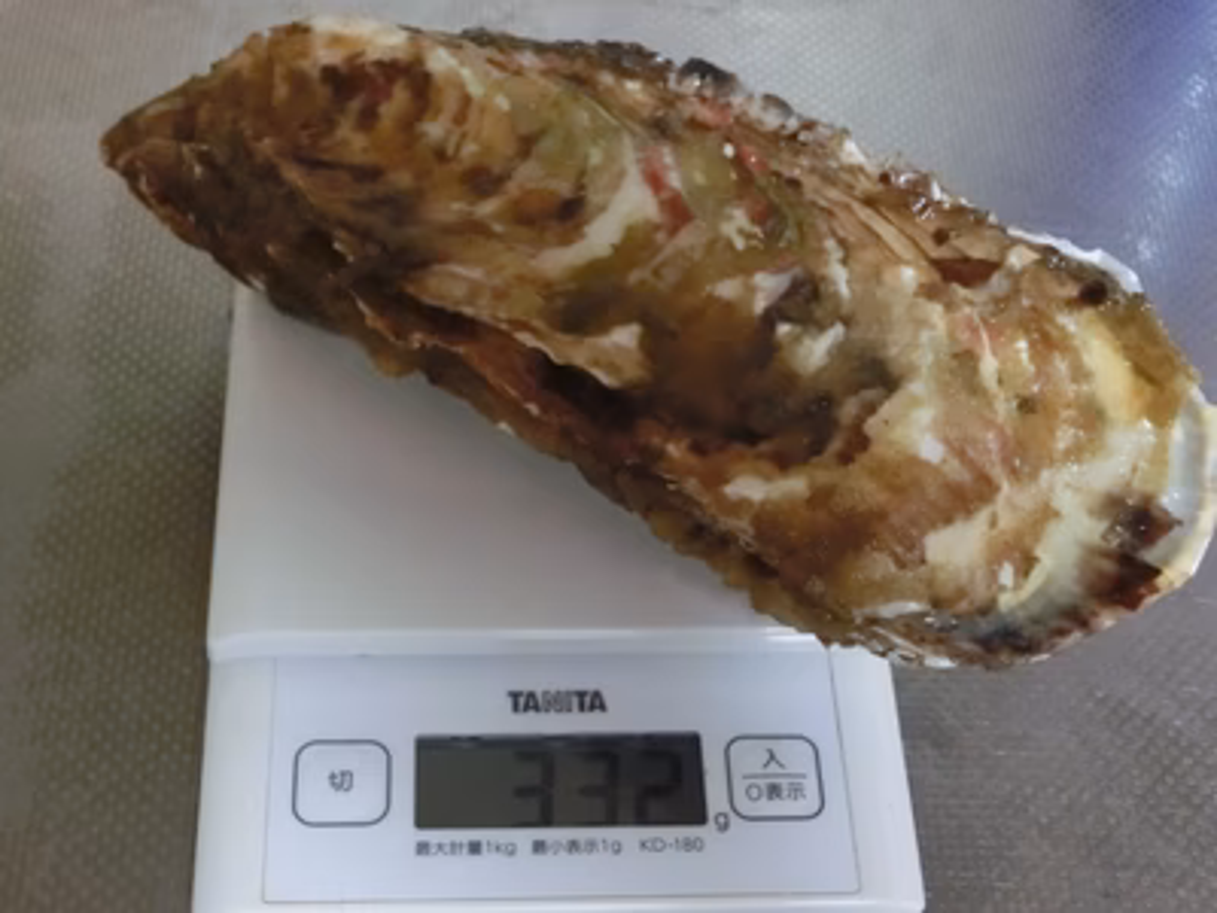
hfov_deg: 33.8
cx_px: 608
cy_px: 456
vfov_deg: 25.7
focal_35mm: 57
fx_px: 2004
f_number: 4.5
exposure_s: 1/80
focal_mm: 10.11
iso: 3200
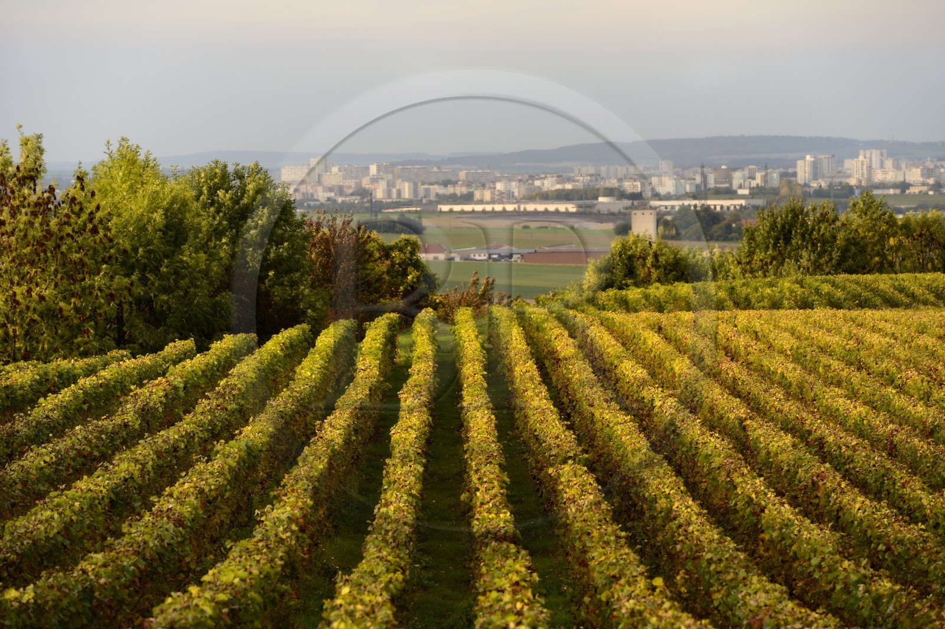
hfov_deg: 10.3
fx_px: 5246
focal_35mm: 200
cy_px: 314
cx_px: 472
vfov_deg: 6.9
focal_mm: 200
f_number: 8
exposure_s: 1/200
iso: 400
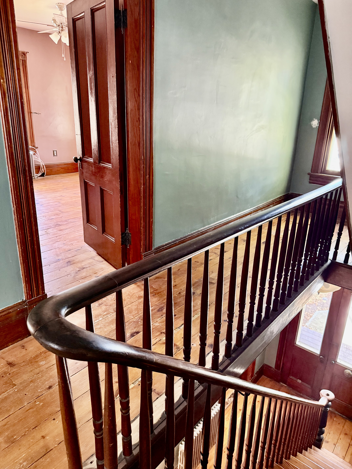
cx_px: 176
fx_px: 325
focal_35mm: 24
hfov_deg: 56.8
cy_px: 234
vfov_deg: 71.6
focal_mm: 6.76
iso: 800
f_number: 1.78
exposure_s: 1/46
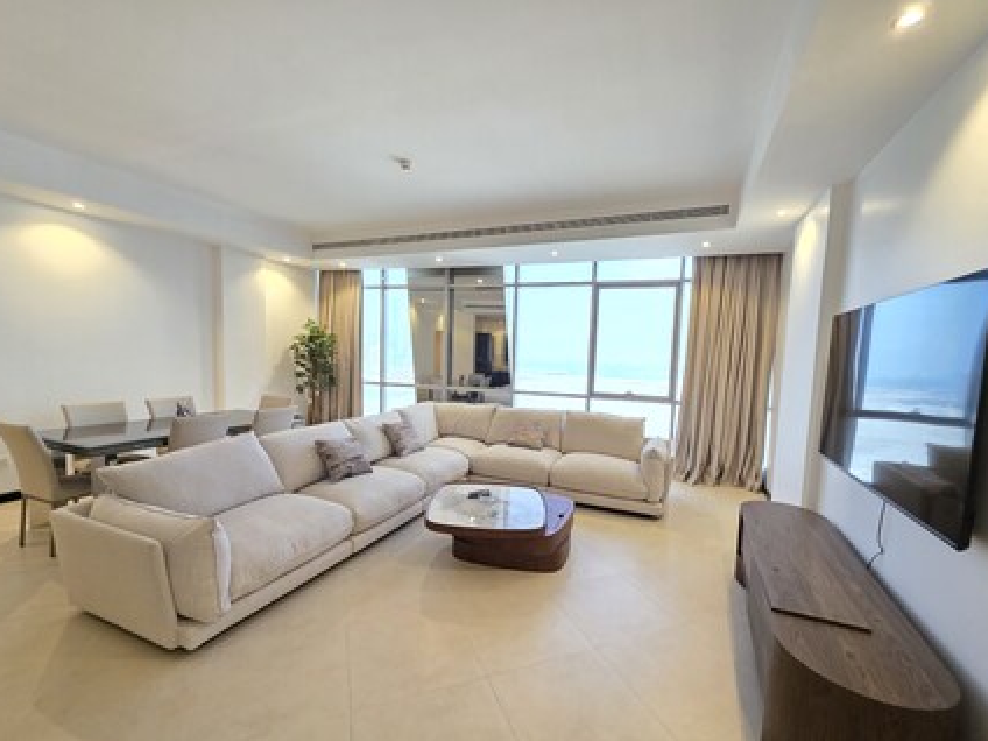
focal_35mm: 14
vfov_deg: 85.5
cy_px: 397
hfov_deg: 102.1
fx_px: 400
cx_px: 502
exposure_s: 1/50
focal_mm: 2.2
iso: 400
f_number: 1.9
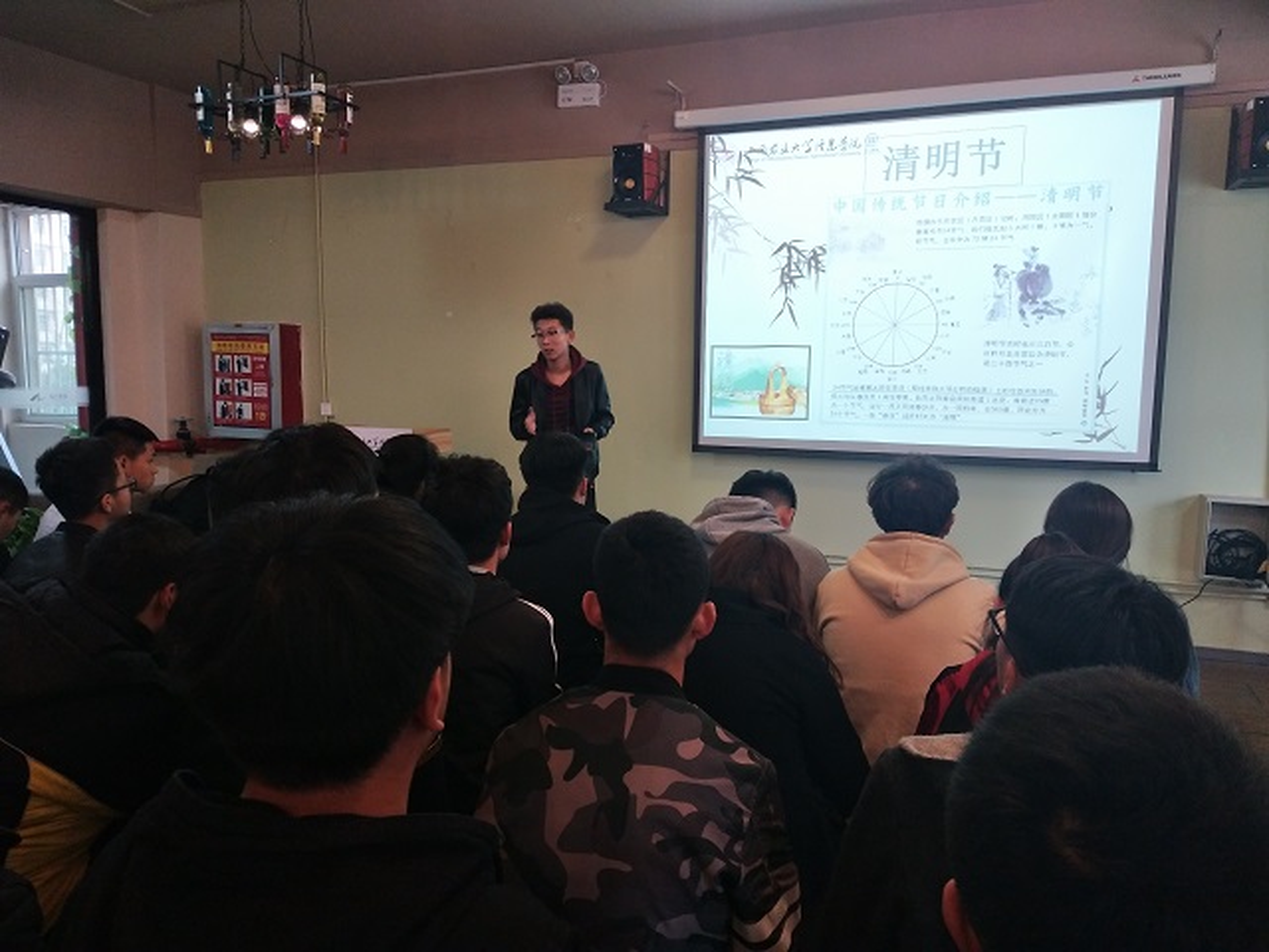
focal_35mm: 26
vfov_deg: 53.1
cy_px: 476
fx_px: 953
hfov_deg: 67.3
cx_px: 634
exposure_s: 1/33.3
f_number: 2
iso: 200
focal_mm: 3.88
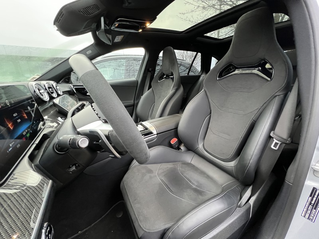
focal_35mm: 13
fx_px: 120
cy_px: 120
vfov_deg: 89.9
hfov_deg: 106.2
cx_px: 160
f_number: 1.8
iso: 640
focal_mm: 1.57
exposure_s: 1/60
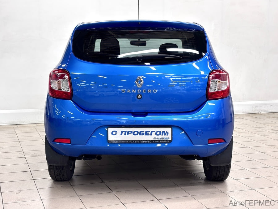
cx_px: 139
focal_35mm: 52
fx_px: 418
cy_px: 104
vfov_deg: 28.0
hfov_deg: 36.8
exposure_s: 1/50
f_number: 1.6
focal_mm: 5.96
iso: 80
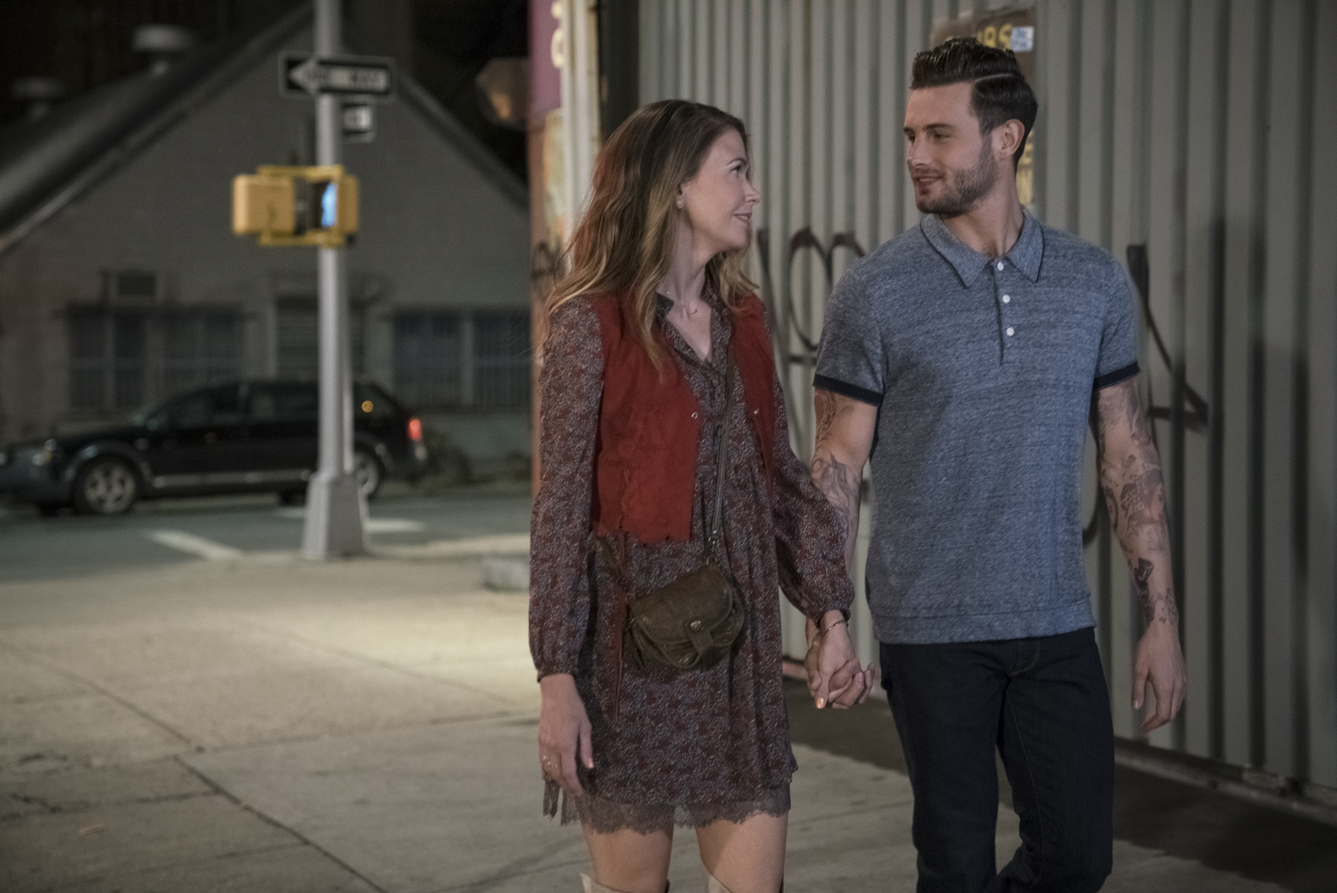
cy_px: 446
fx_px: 2564
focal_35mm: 69
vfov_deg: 19.8
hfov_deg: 29.2
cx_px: 668
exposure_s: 1/125
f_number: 2.8
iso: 4000
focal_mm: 69
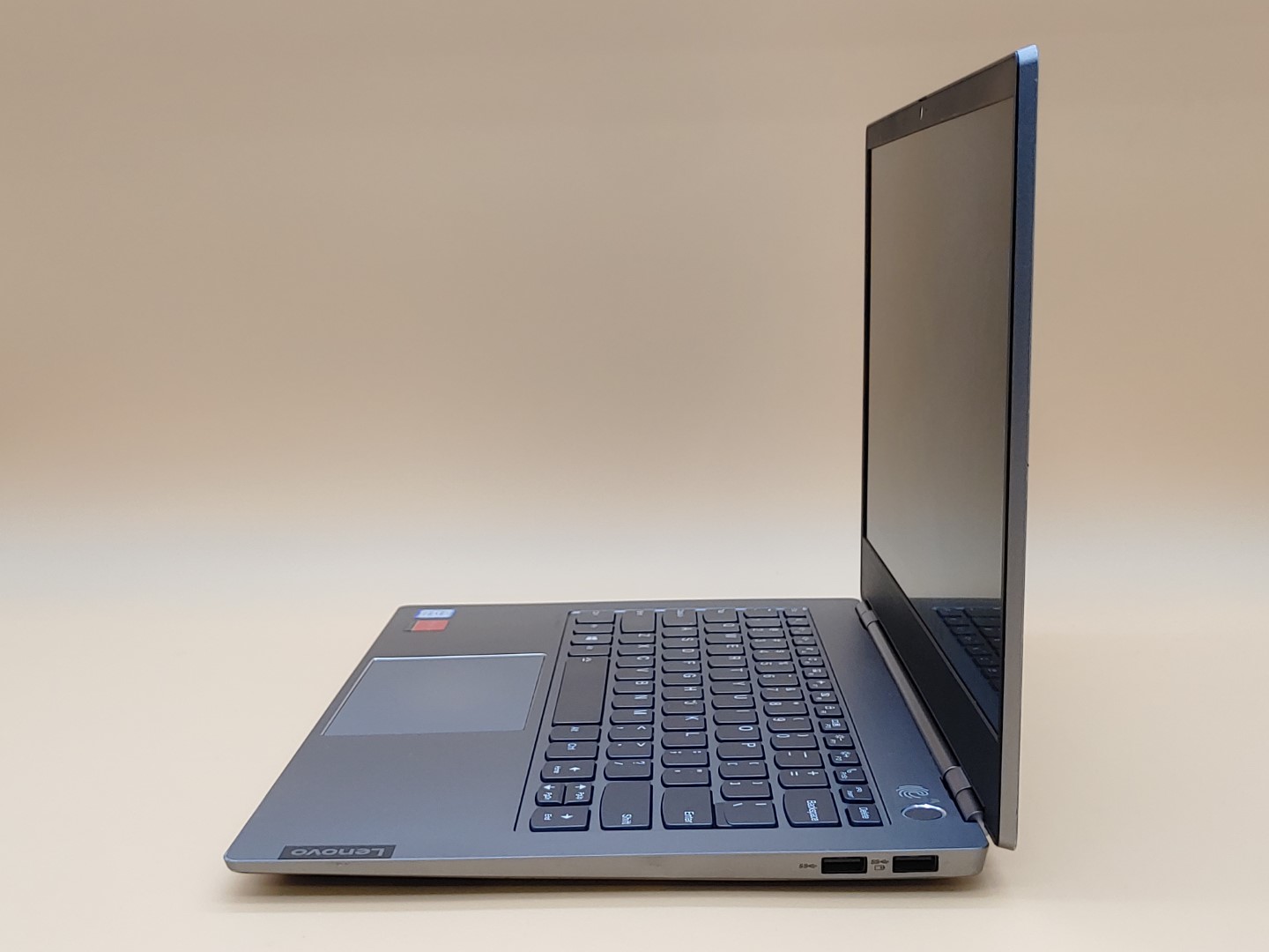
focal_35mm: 44
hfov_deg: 42.9
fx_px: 1613
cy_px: 476
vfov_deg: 32.9
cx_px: 634
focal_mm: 4.36
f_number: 1.8
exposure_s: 1/145
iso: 50
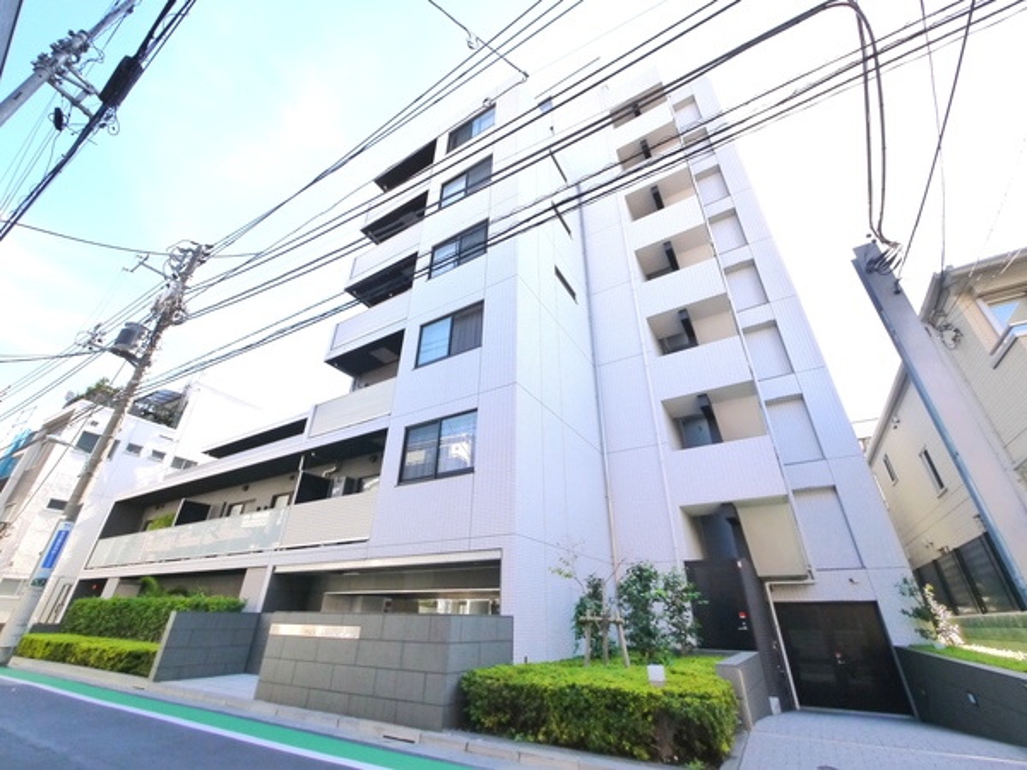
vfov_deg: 85.7
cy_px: 385
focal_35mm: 14
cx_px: 514
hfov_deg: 102.1
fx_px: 415
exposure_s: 1/200
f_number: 6.3
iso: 640
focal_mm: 7
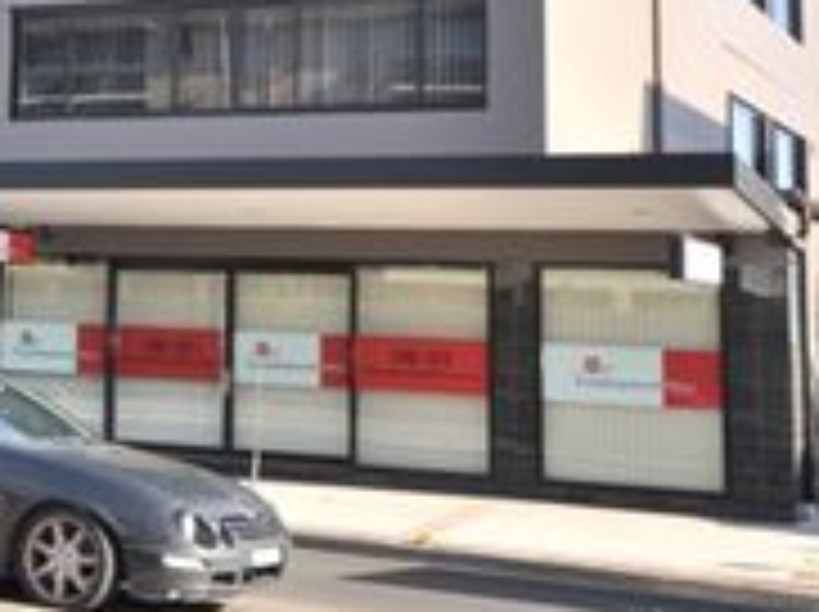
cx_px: -117
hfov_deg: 22.3
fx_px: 1938
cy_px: 38
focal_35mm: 82
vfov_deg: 17.6
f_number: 7.1
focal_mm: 22
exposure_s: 1/200
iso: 200
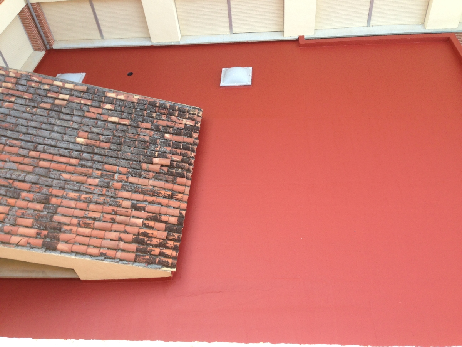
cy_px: 174
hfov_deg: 55.4
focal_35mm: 33
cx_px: 231
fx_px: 440
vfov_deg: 42.9
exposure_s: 1/60
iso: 50
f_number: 2.4
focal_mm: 4.13
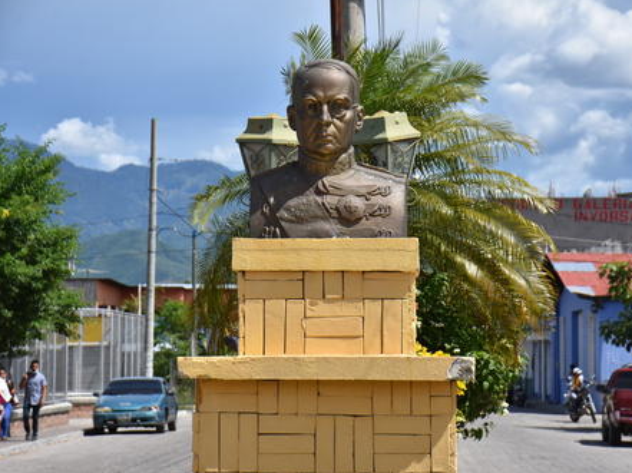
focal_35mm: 131
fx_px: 2390
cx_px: 345
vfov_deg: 11.3
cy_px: 235
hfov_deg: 15.1
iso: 400
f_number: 7.1
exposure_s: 1/2000
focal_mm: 80
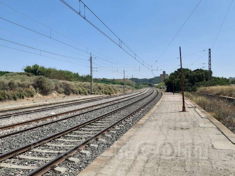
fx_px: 177
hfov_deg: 67.3
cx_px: 118
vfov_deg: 53.1
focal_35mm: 26
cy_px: 88
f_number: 1.7
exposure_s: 1/2770
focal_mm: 3.92
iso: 40
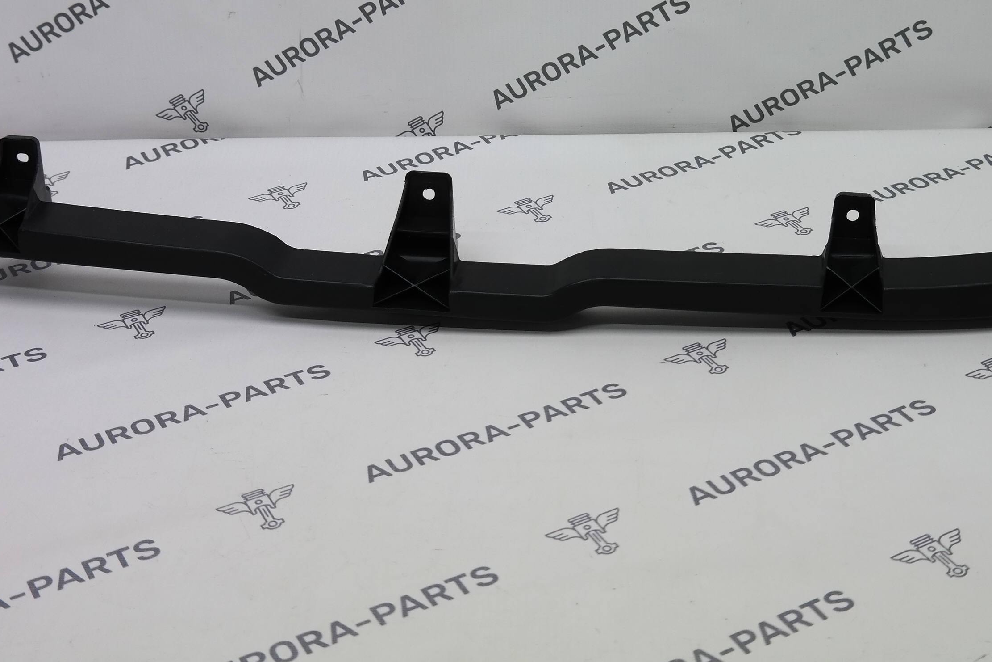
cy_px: 172
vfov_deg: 21.4
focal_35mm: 63
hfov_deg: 31.8
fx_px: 1736
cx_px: 592
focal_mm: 24
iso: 200
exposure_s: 1/100
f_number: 4
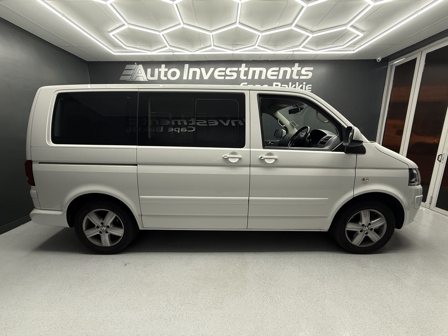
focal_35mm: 14
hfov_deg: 102.1
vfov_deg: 85.7
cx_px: 224
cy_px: 168
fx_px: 181
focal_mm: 2.22
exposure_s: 1/100
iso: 160
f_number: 2.2
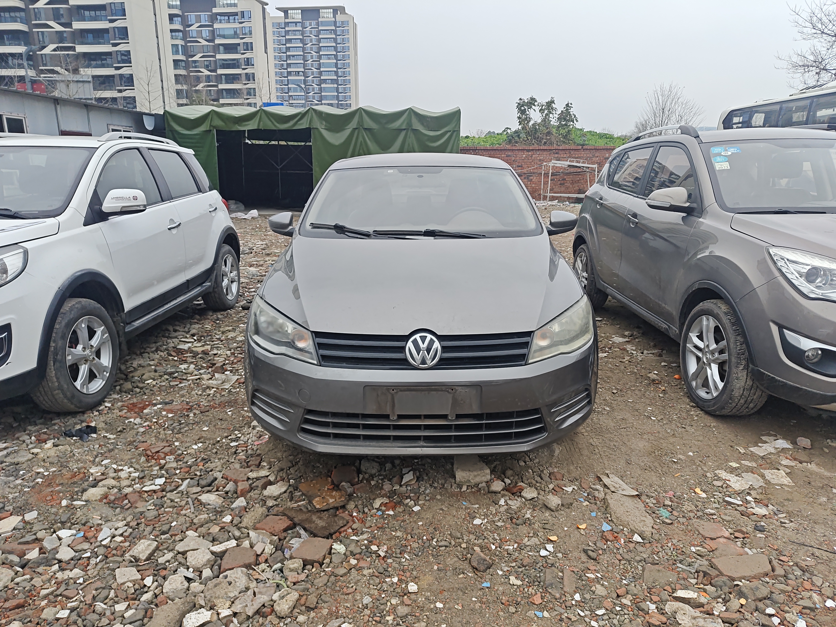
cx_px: 418
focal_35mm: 23
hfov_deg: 73.9
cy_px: 314
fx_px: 555
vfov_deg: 58.9
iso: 106
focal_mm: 5.56
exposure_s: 1/144
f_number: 1.88
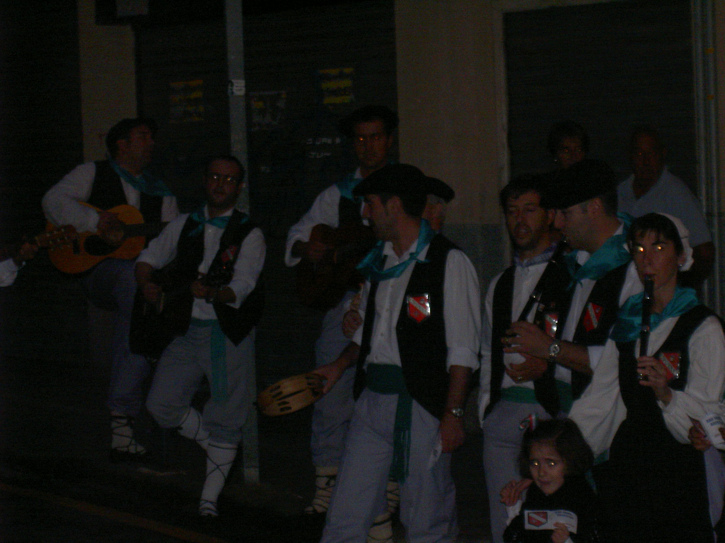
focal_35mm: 116
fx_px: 2430
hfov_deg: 17.0
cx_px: 362
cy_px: 272
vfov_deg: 12.8
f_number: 4.9
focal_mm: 24
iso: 100
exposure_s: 1/89.3
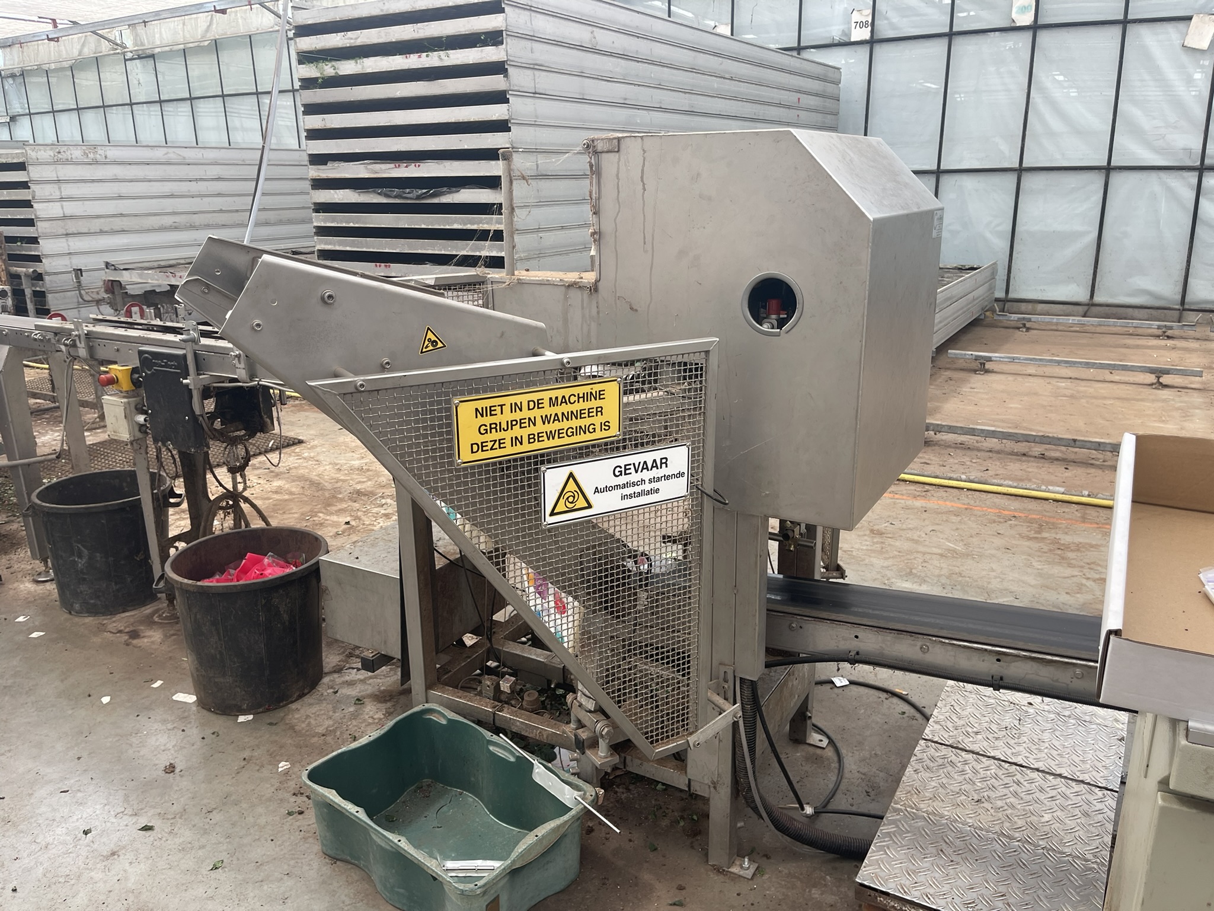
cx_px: 607
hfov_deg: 69.4
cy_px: 456
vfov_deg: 54.9
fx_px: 877
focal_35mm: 25
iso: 32
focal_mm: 5.1
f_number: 1.6
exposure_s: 1/183
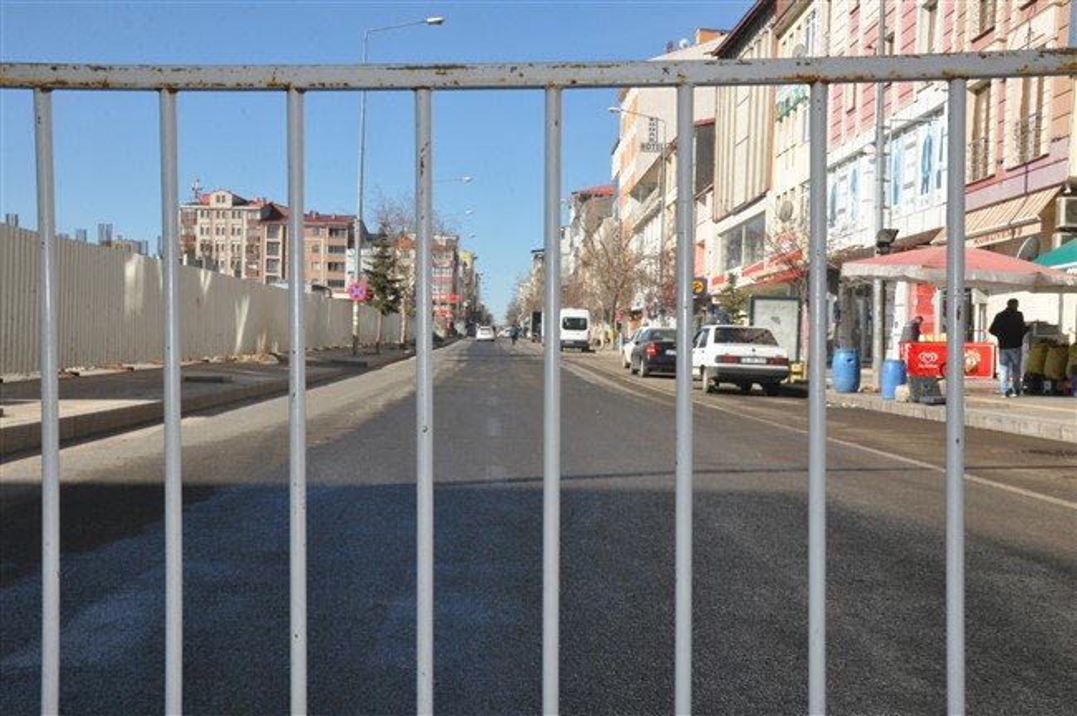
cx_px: 538
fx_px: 1255
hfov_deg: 46.4
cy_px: 358
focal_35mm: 42
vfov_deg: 31.8
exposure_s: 1/200
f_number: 22
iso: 800
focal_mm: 28
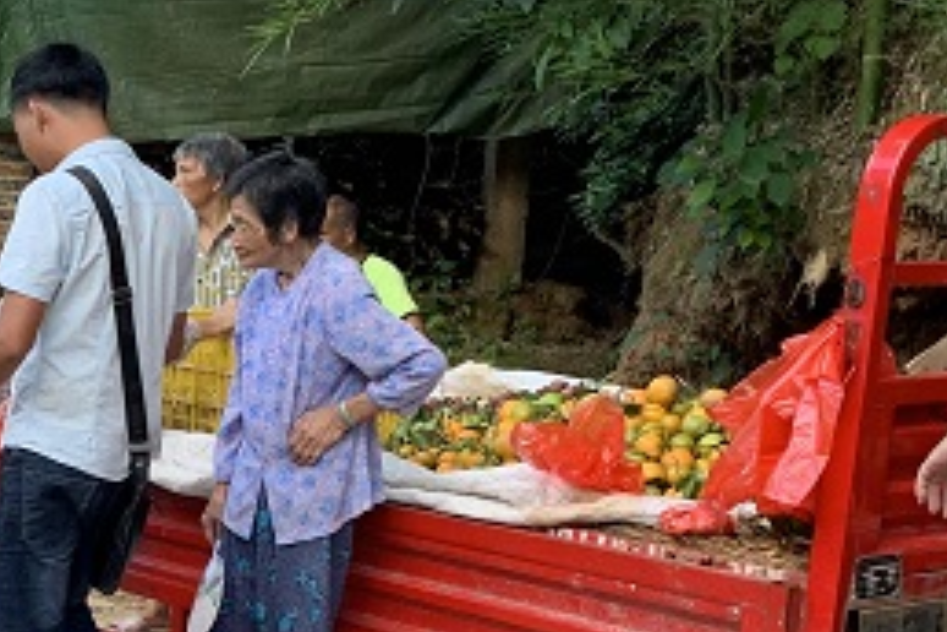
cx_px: -279
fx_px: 2209
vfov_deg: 15.9
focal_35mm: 84
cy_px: 650
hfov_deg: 21.8
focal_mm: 4.25
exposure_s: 1/122
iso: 25
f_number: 1.8
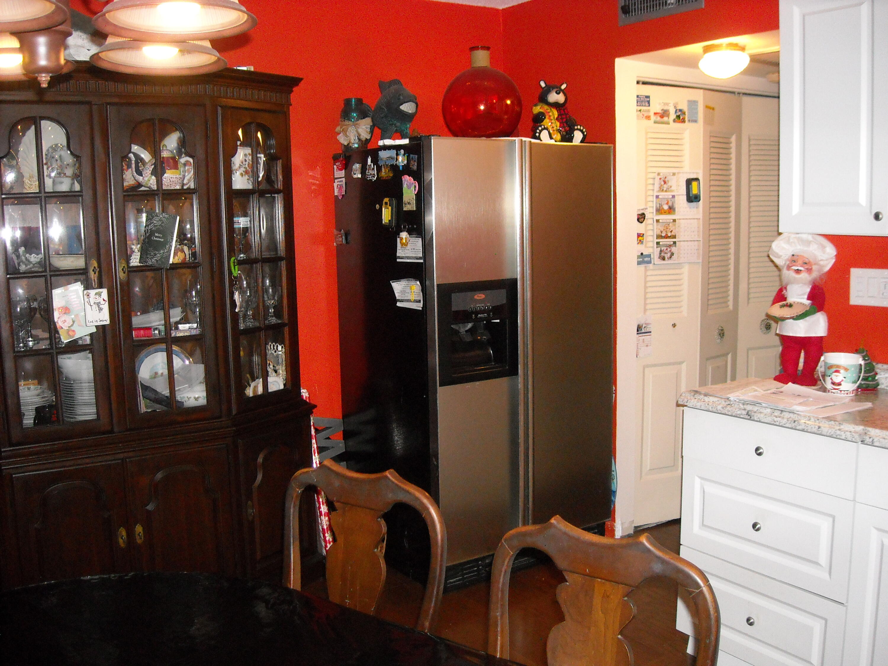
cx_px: 444
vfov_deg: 40.7
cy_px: 333
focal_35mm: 35
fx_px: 898
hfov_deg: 52.6
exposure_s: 1/60
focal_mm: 5.7
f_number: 2.8
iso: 400
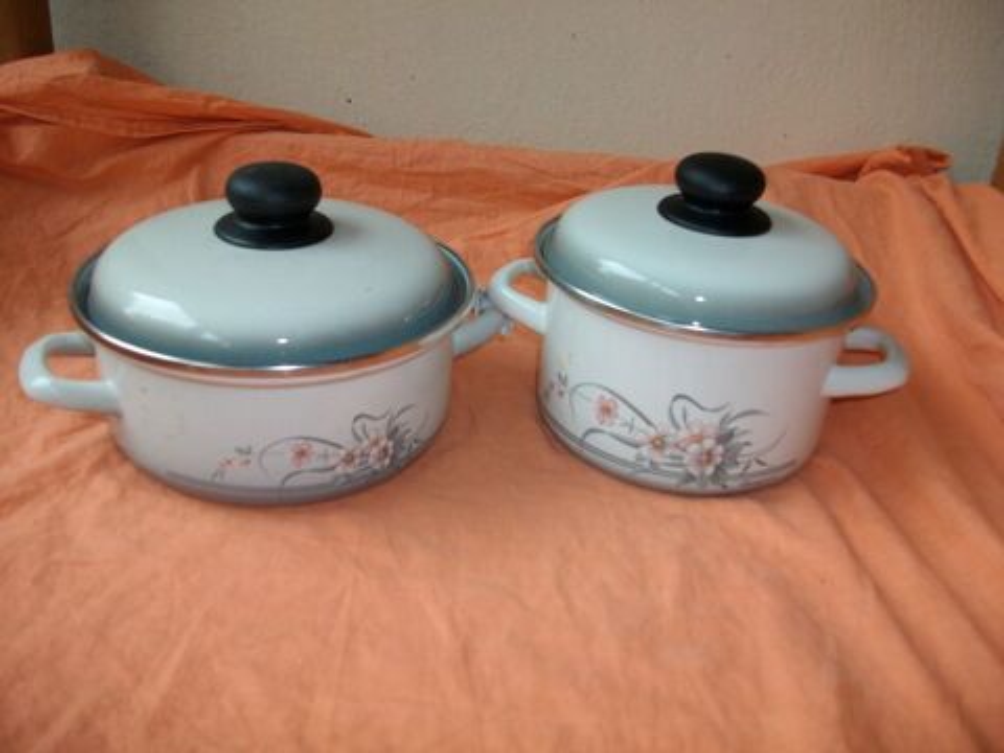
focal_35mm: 32
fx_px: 928
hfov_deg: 56.8
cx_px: 502
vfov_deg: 44.2
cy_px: 376
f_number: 2.9
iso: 125
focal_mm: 5.7
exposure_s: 1/40
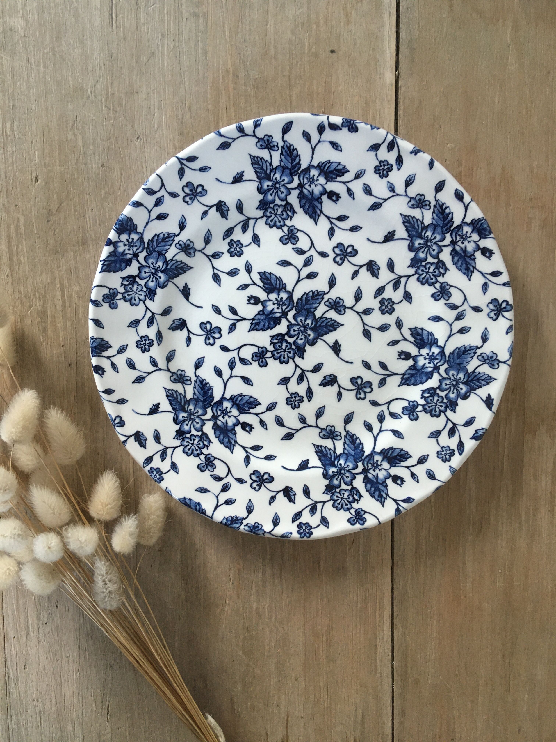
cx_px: 278
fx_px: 621
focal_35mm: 29
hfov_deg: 48.2
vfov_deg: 61.7
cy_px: 371
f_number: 2.2
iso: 125
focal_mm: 4.15
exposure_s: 1/33
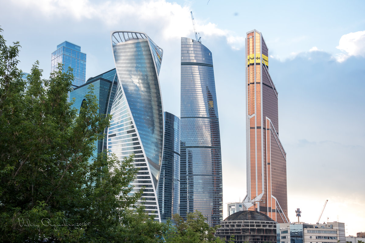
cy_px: 122
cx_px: 182
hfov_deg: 46.4
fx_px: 426
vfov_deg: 31.9
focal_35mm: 42
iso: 500
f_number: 8
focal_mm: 42
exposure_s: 1/400
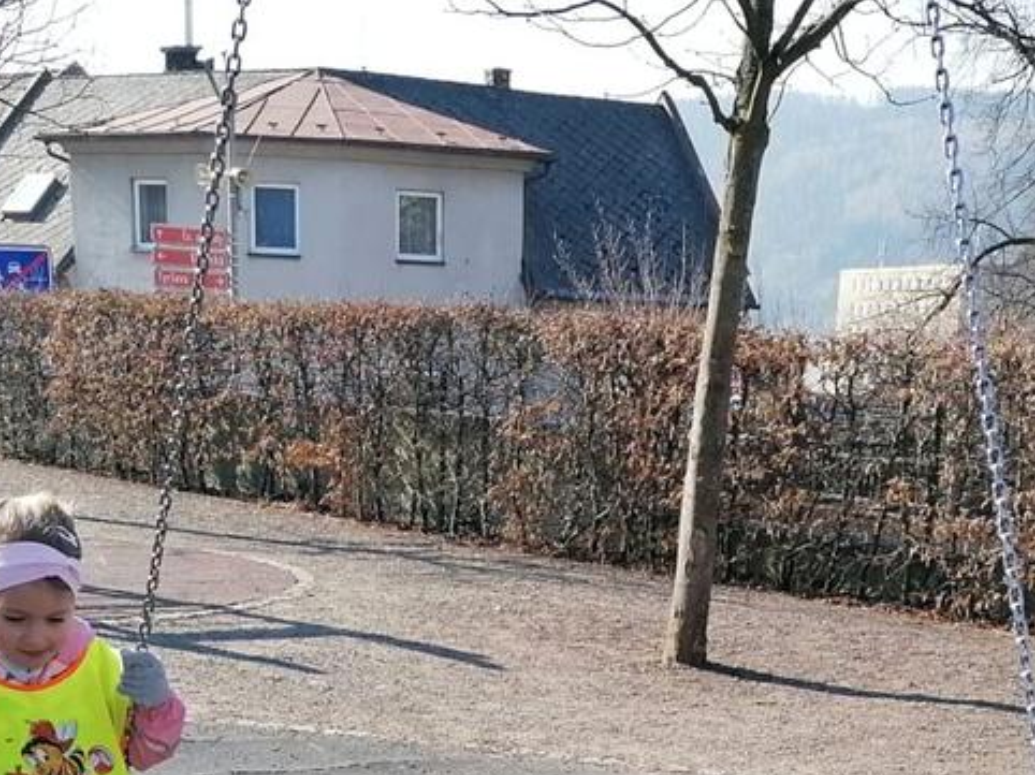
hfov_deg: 26.0
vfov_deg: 18.0
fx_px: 2241
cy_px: 1076
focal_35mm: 75
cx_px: 586
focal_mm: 4.75
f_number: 1.8
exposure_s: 1/900
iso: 80
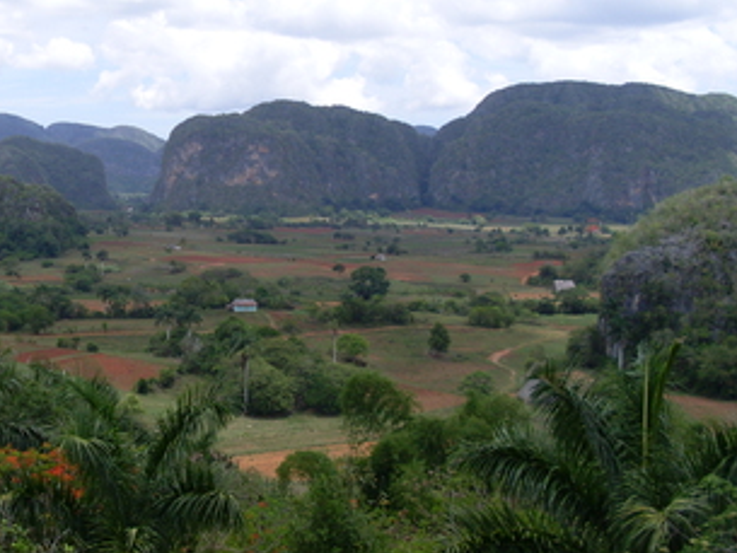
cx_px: 237
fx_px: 1193
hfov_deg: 34.0
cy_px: 232
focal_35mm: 56
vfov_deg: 26.1
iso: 80
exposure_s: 1/250
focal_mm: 6.3
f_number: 7.7
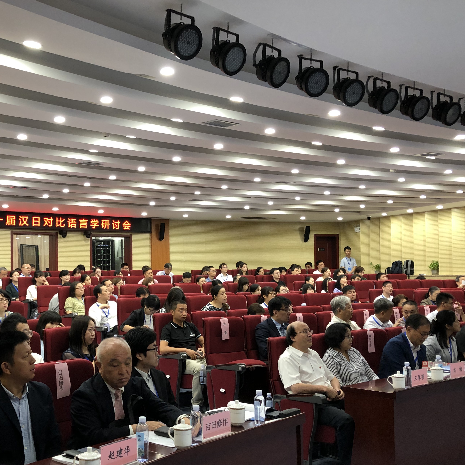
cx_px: 161
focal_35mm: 39
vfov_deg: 42.7
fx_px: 593
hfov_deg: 42.3
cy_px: 274
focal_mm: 3.99
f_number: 1.8
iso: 50
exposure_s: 1/15
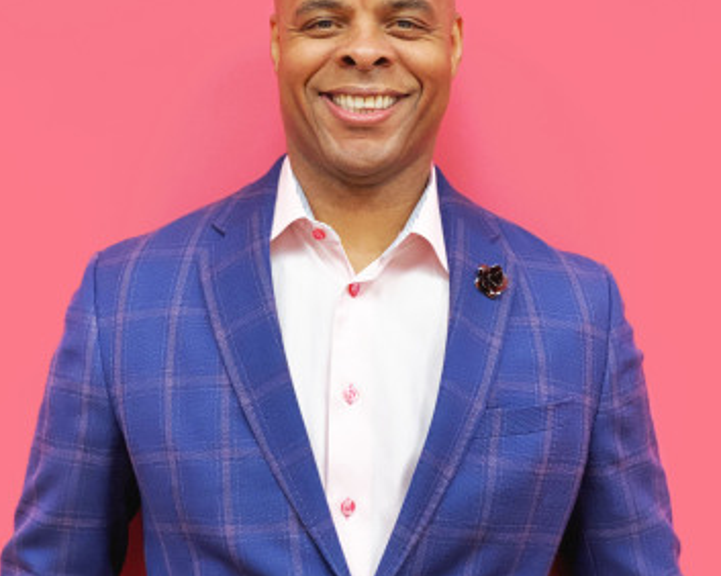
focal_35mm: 69
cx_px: 359
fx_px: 1472
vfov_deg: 22.0
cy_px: 186
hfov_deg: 27.5
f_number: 2
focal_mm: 6
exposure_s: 1/61
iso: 200
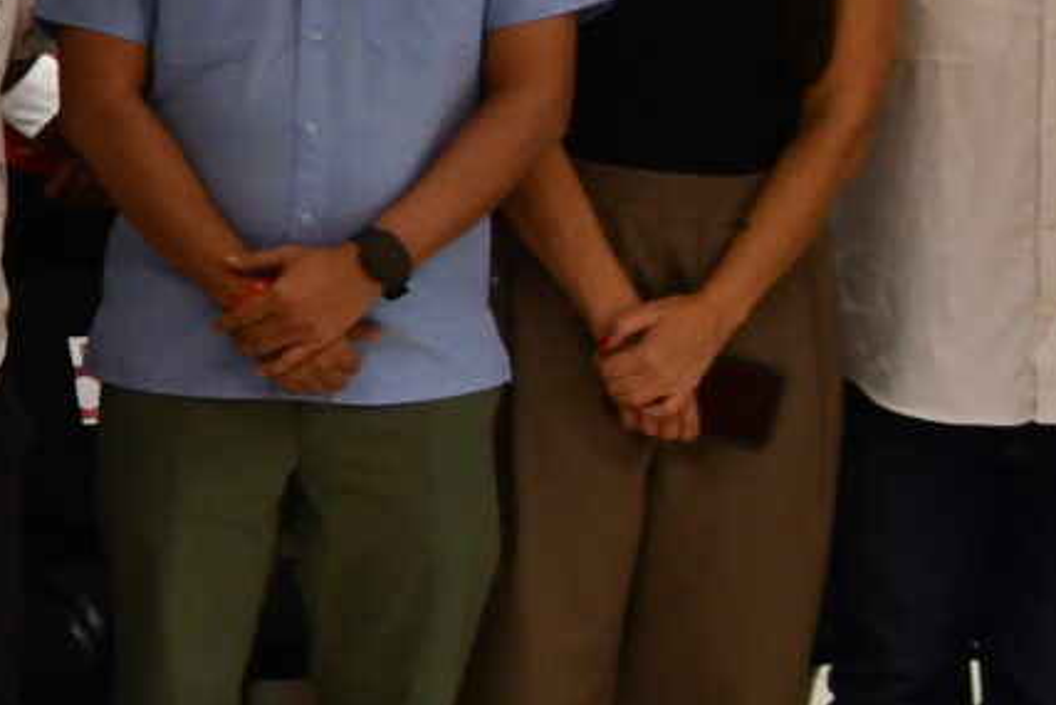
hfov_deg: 10.1
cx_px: -1914
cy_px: -125
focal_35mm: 162
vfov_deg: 8.4
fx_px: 4753
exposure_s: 1/160
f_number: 3.5
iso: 800
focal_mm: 18
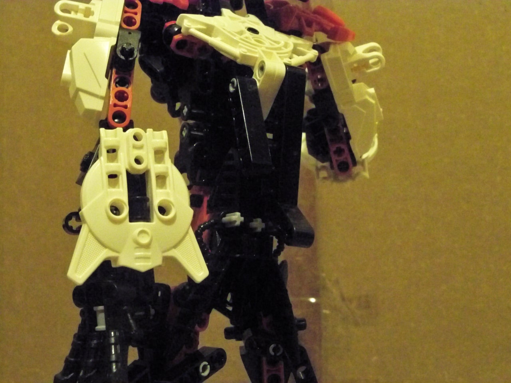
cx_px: 256
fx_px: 1033
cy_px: 192
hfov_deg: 27.8
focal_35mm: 70
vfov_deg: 21.0
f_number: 4.1
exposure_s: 1/10
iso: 1600
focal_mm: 12.3
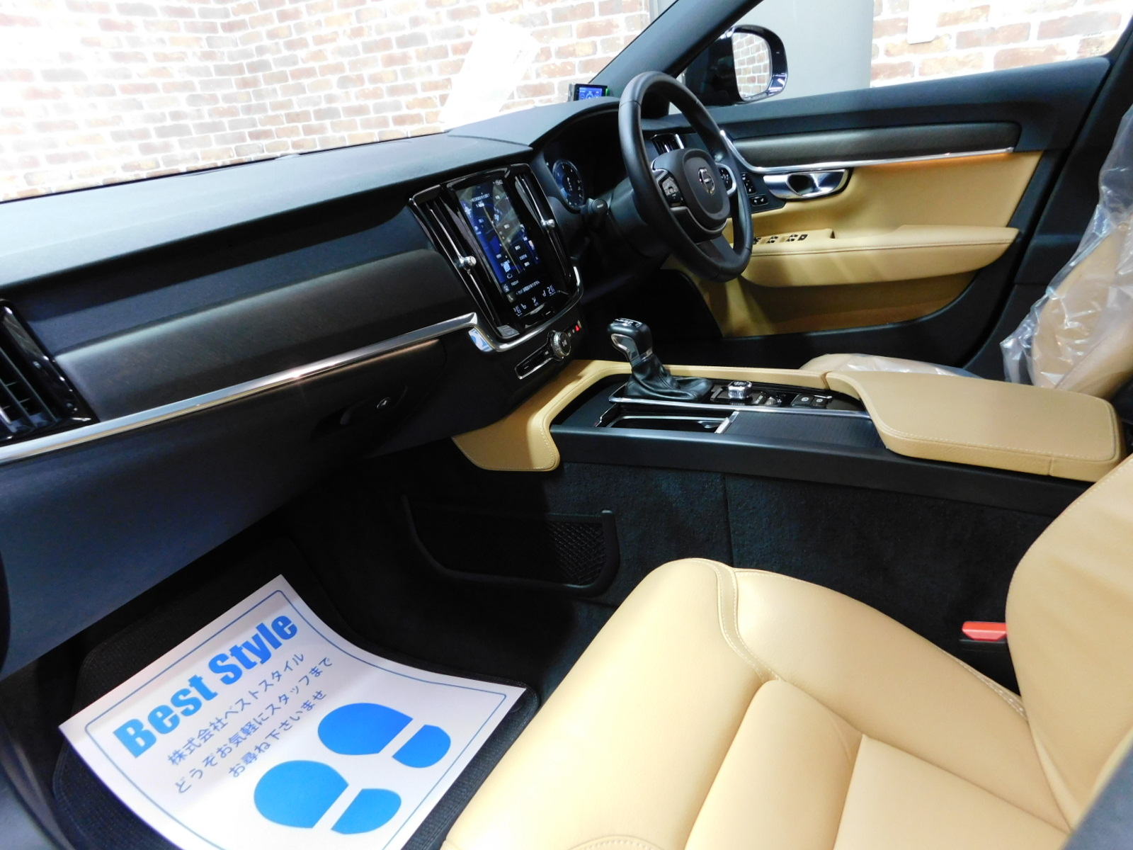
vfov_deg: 58.9
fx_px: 753
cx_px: 566
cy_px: 425
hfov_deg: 73.9
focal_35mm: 23
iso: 400
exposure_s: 1/8
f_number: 3
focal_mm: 4
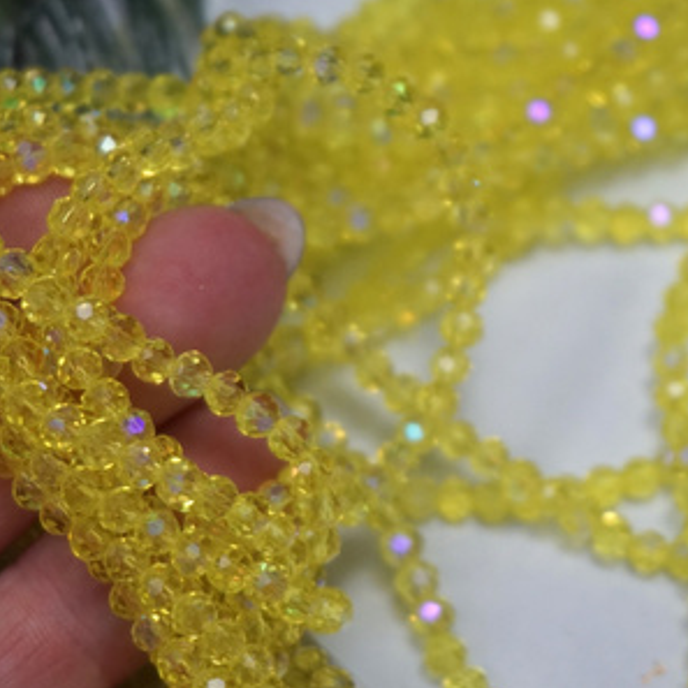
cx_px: 329
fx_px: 1911
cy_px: 345
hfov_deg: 20.4
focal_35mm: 85
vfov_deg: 20.4
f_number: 5.6
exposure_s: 1/80
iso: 1000
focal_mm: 44
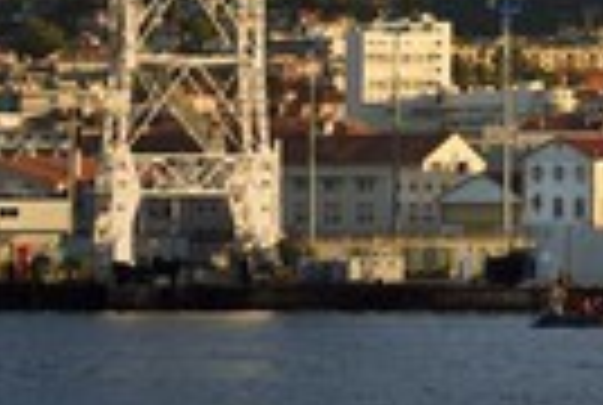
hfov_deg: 4.1
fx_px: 8394
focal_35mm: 500
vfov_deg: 2.8
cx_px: 580
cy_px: -171
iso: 200
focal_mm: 160
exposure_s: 1/400
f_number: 8
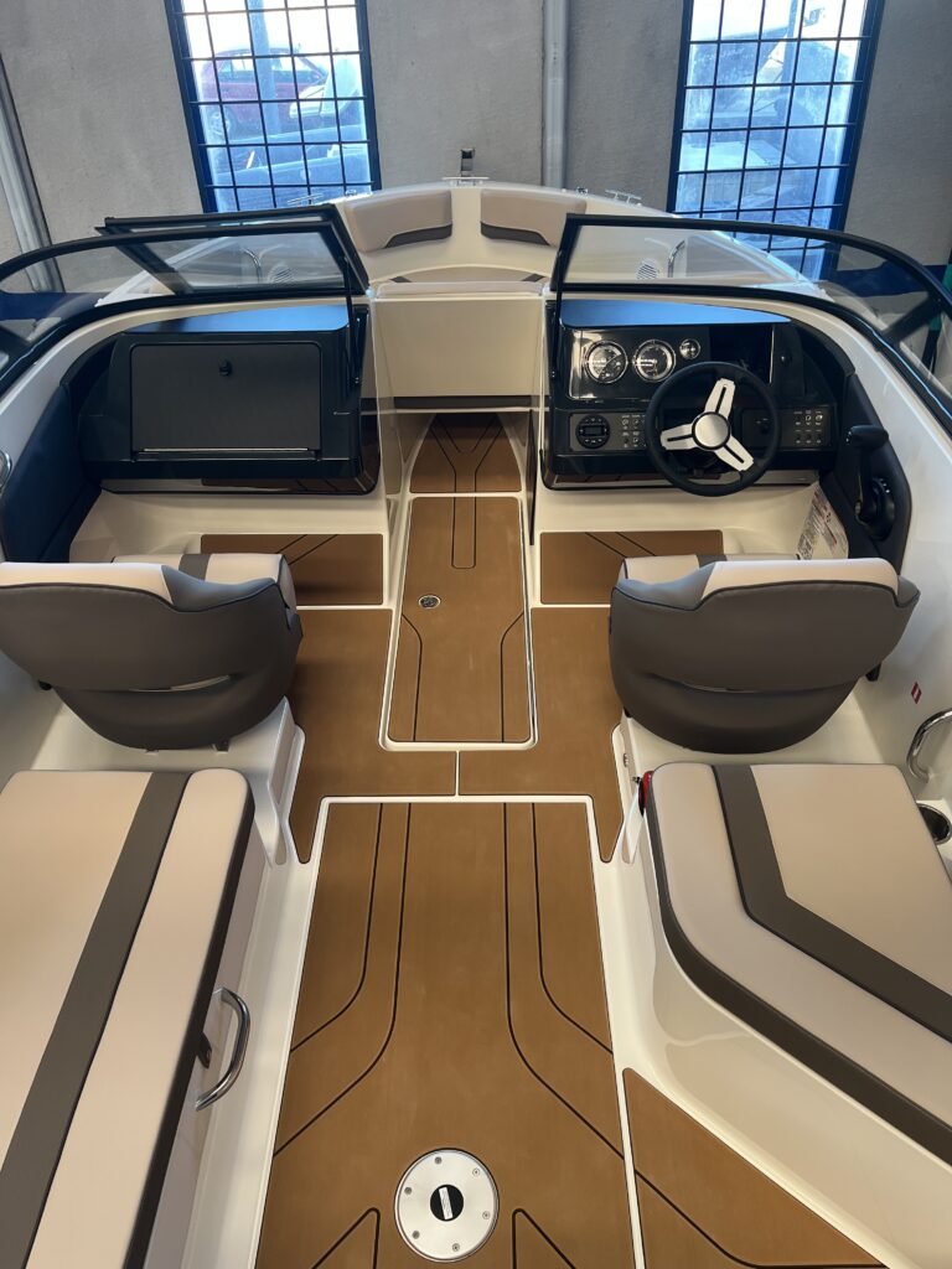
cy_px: 634
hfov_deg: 53.1
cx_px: 476
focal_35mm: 26
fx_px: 953
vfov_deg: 67.3
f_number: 1.6
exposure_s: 1/122
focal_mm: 5.1
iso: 100
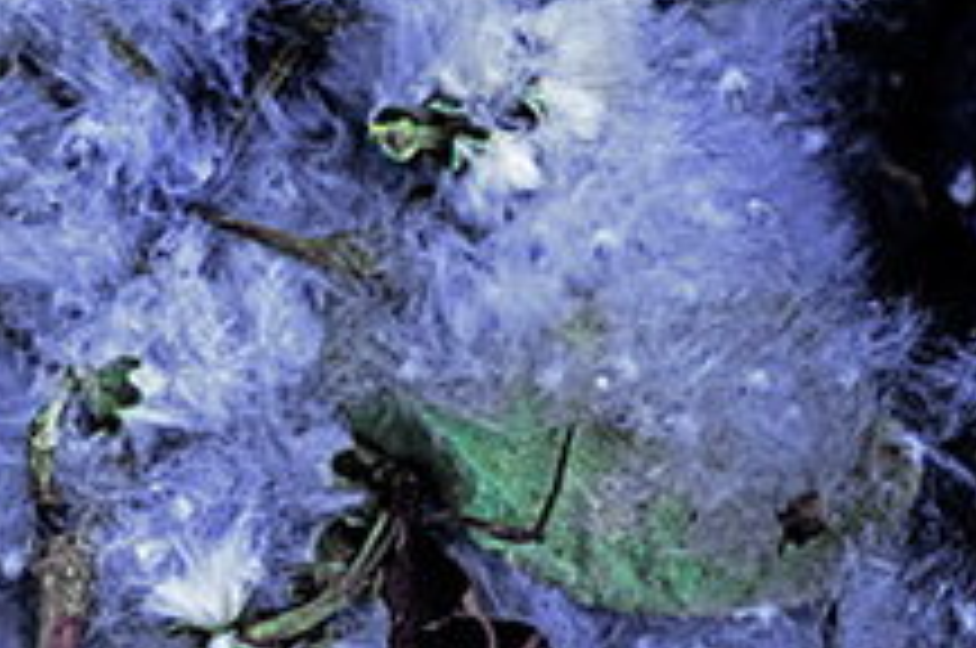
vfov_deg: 2.8
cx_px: 108
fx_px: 13102
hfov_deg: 4.3
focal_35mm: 484
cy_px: 646
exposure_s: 1/1250
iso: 1000
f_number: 6.3
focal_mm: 210
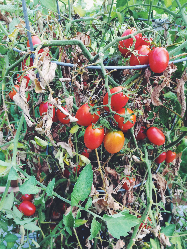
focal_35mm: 29
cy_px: 124
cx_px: 94
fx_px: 209
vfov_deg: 61.7
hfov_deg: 48.2
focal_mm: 4.15
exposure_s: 1/202
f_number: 2.2
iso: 32
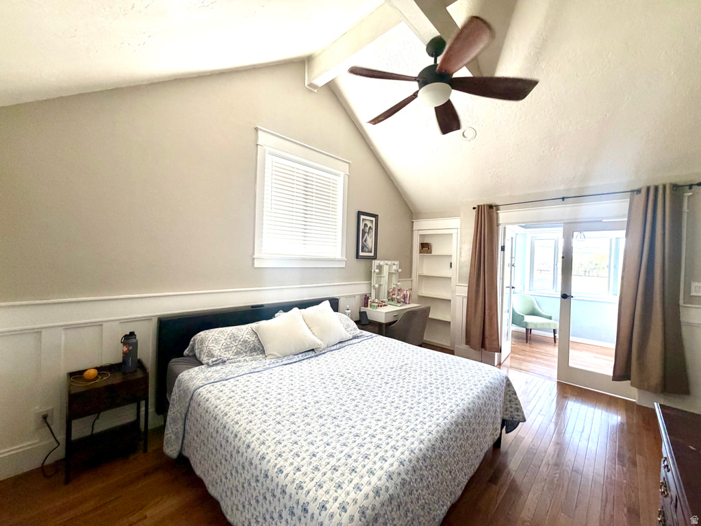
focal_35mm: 14
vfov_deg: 85.7
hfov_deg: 102.1
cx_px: 350
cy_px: 263
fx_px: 284
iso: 250
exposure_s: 1/121
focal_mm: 2.22
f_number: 2.2
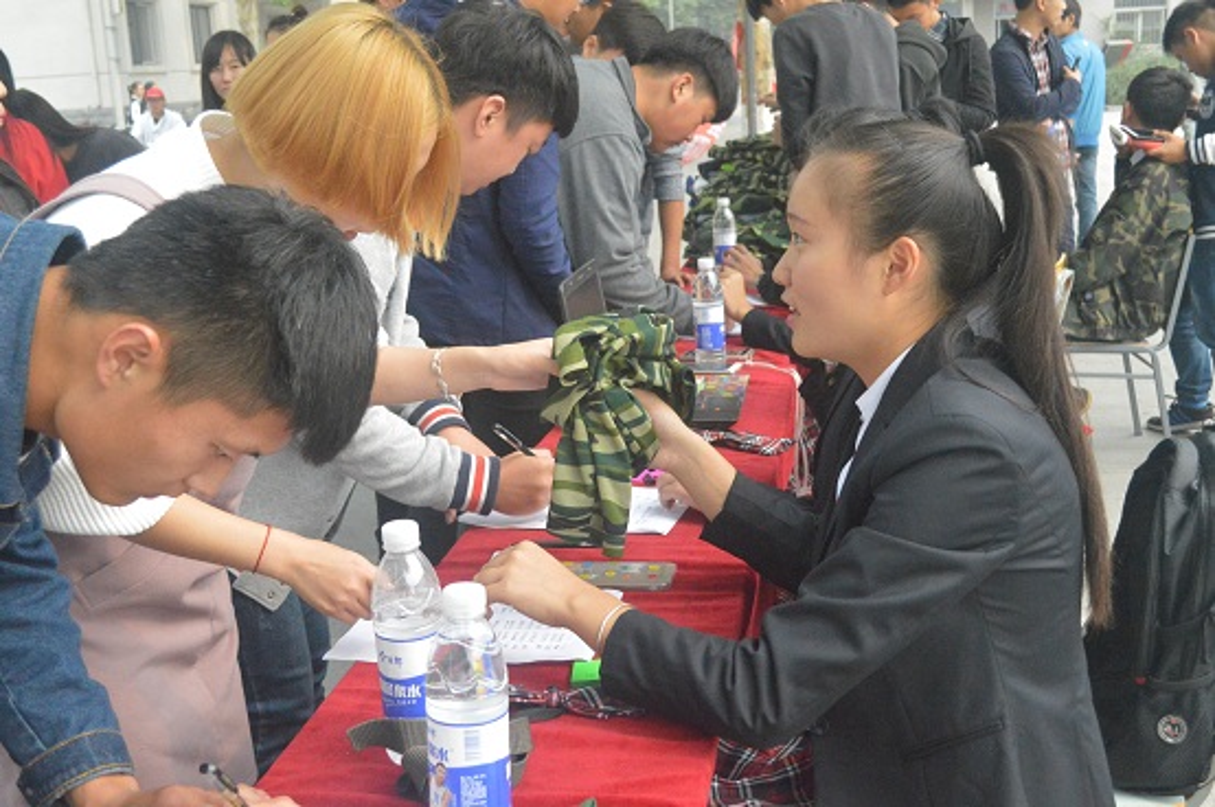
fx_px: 1416
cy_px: 404
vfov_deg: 31.8
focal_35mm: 42
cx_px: 608
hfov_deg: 46.4
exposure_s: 1/3200
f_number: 5.6
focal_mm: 28
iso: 6400
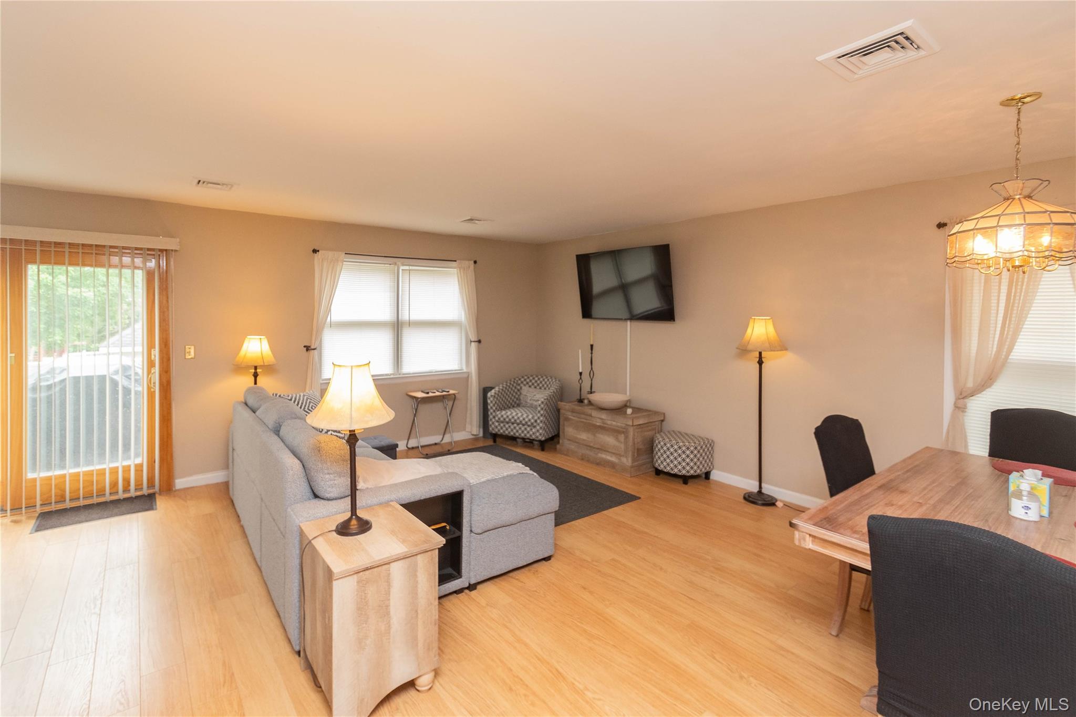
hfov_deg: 100.4
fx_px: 448
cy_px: 358
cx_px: 538
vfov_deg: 77.3
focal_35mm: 15
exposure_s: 1/60
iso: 1400
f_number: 5.6
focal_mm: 10
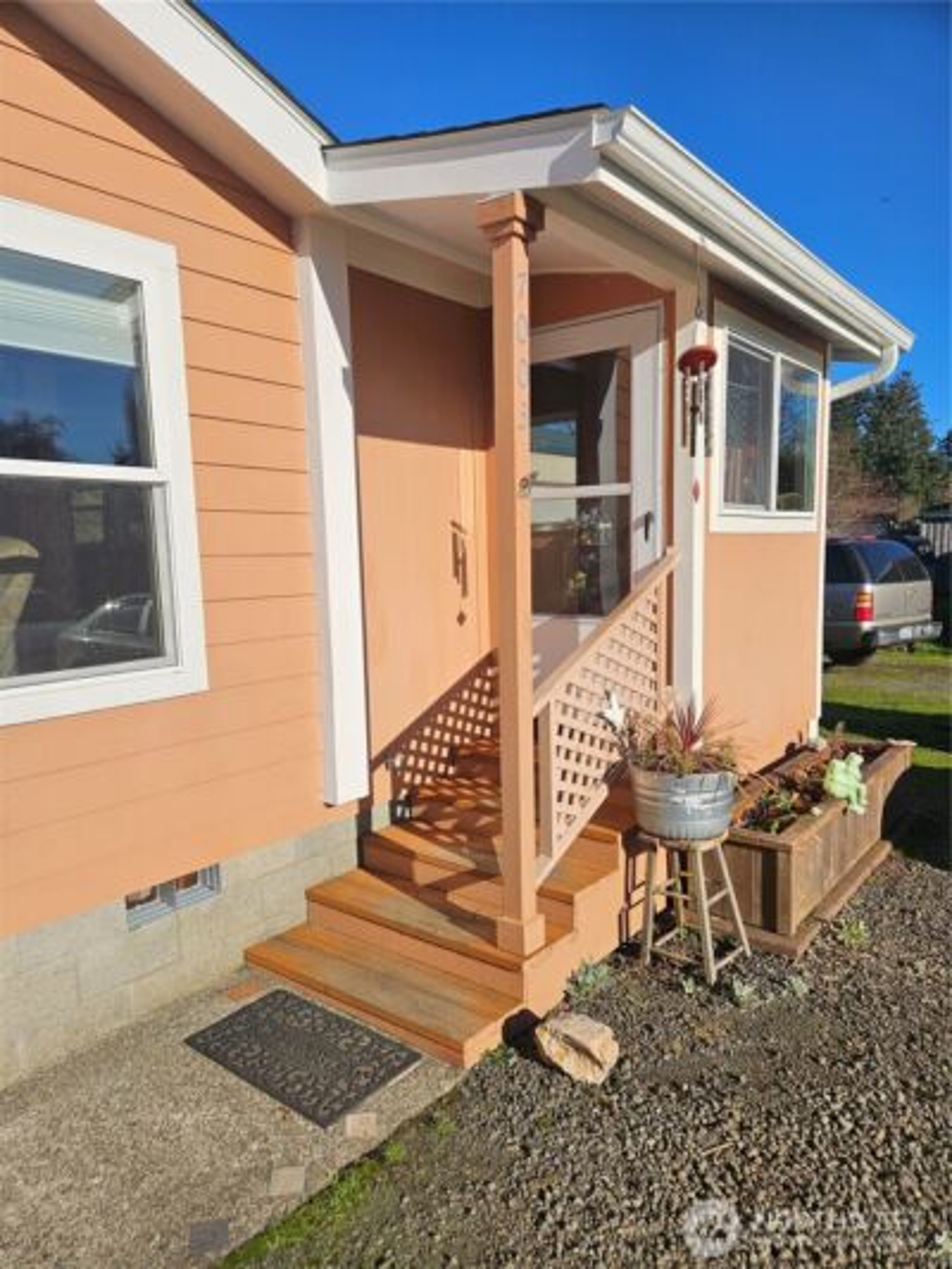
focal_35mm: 23
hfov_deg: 58.9
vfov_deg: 73.9
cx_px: 476
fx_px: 843
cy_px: 634
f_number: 1.8
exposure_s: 1/3399
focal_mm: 5.4
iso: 25
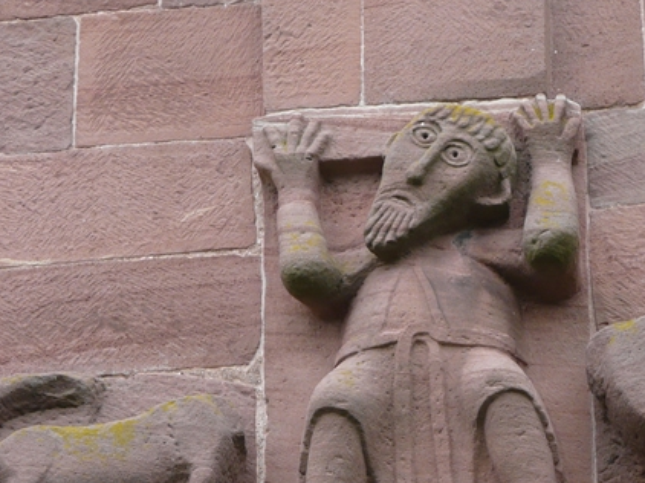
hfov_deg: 5.2
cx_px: 413
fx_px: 7132
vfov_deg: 3.9
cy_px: 304
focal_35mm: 383
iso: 100
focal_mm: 33.2
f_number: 4
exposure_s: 1/200
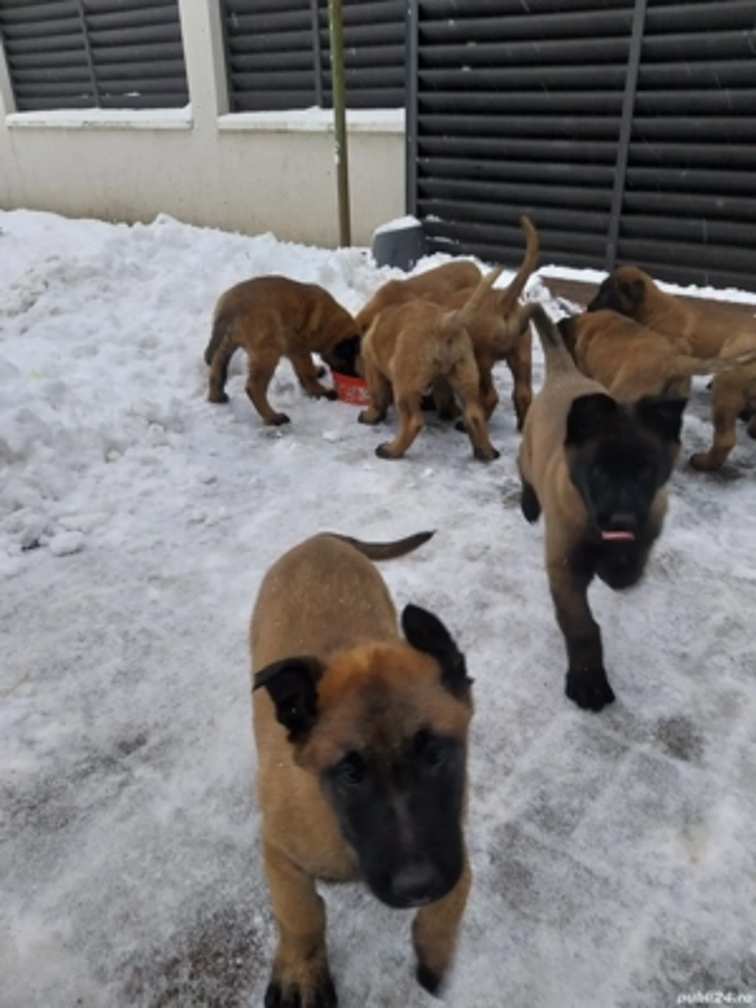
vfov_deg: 67.3
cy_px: 504
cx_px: 378
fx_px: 757
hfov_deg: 53.1
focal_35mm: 26
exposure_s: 1/100
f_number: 1.8
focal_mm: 4
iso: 25
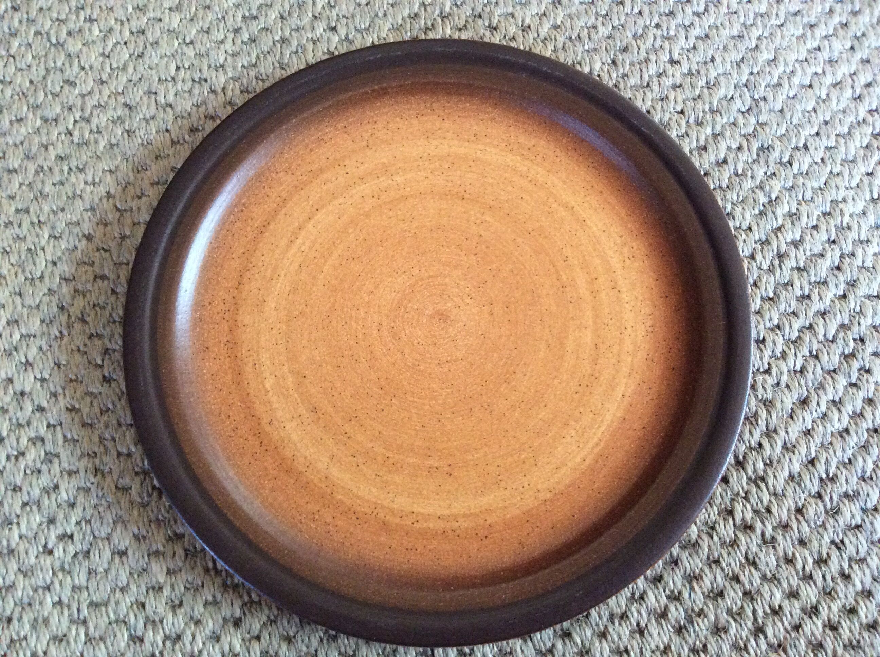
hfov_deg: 56.9
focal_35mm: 32
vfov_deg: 44.1
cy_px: 328
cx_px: 440
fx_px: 812
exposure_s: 1/25
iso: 320
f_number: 2.4
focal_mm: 3.3
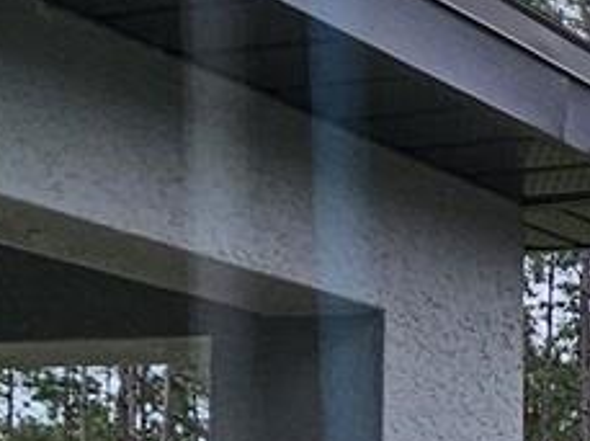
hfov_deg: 15.0
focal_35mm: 91
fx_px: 1549
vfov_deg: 15.0
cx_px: 1342
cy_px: 663
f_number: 2.2
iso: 50
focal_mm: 2.2
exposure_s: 1/195
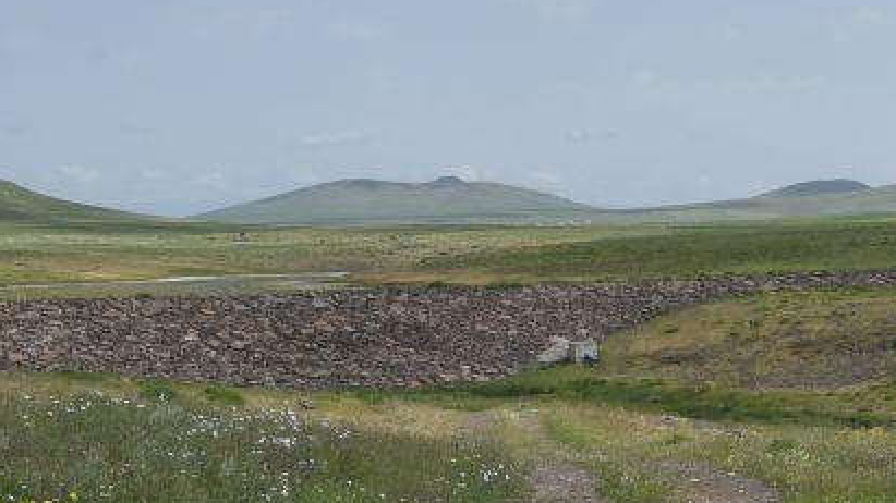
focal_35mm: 106
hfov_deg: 18.4
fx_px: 2518
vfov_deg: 11.3
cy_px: 480
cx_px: 1258
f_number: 13
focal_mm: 32
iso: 100
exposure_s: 1/125
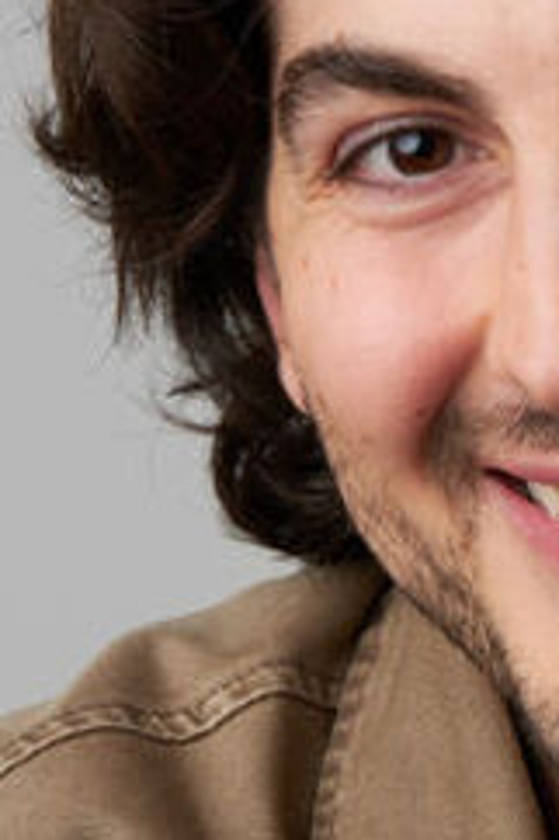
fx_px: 8233
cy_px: 996
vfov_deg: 5.8
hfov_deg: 3.9
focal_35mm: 353
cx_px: 621
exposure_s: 1/160
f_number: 8
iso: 160
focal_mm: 56
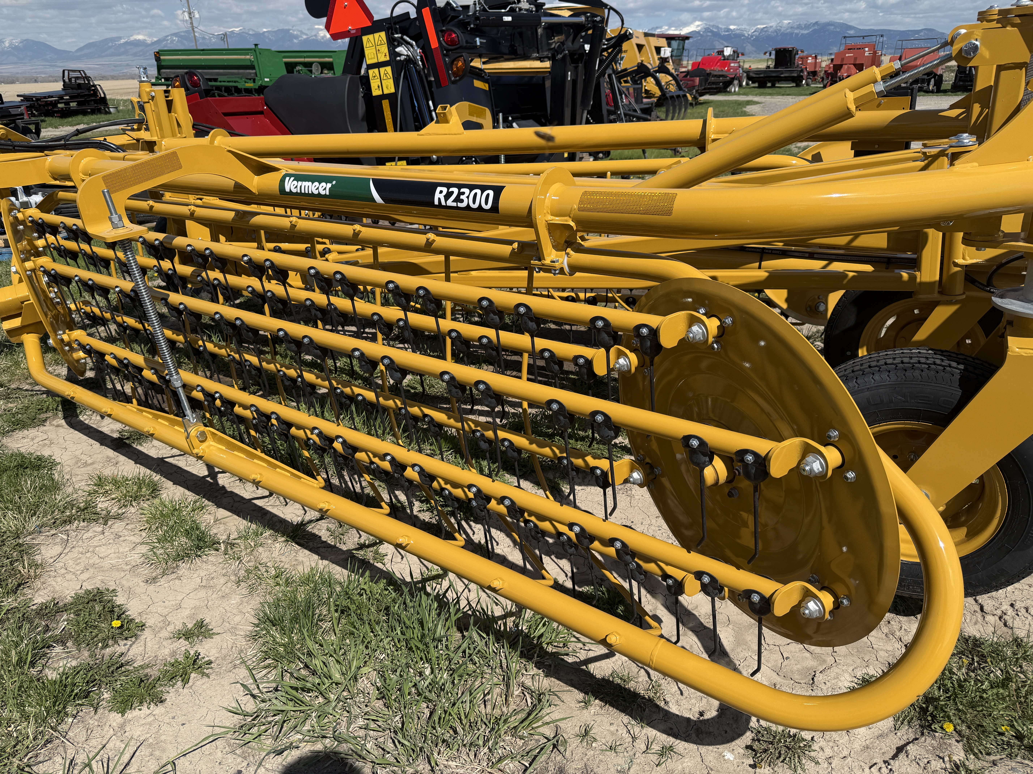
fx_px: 716
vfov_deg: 56.8
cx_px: 516
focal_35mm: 24
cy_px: 387
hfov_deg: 71.6
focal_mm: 6.76
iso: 80
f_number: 1.78
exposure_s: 1/5714
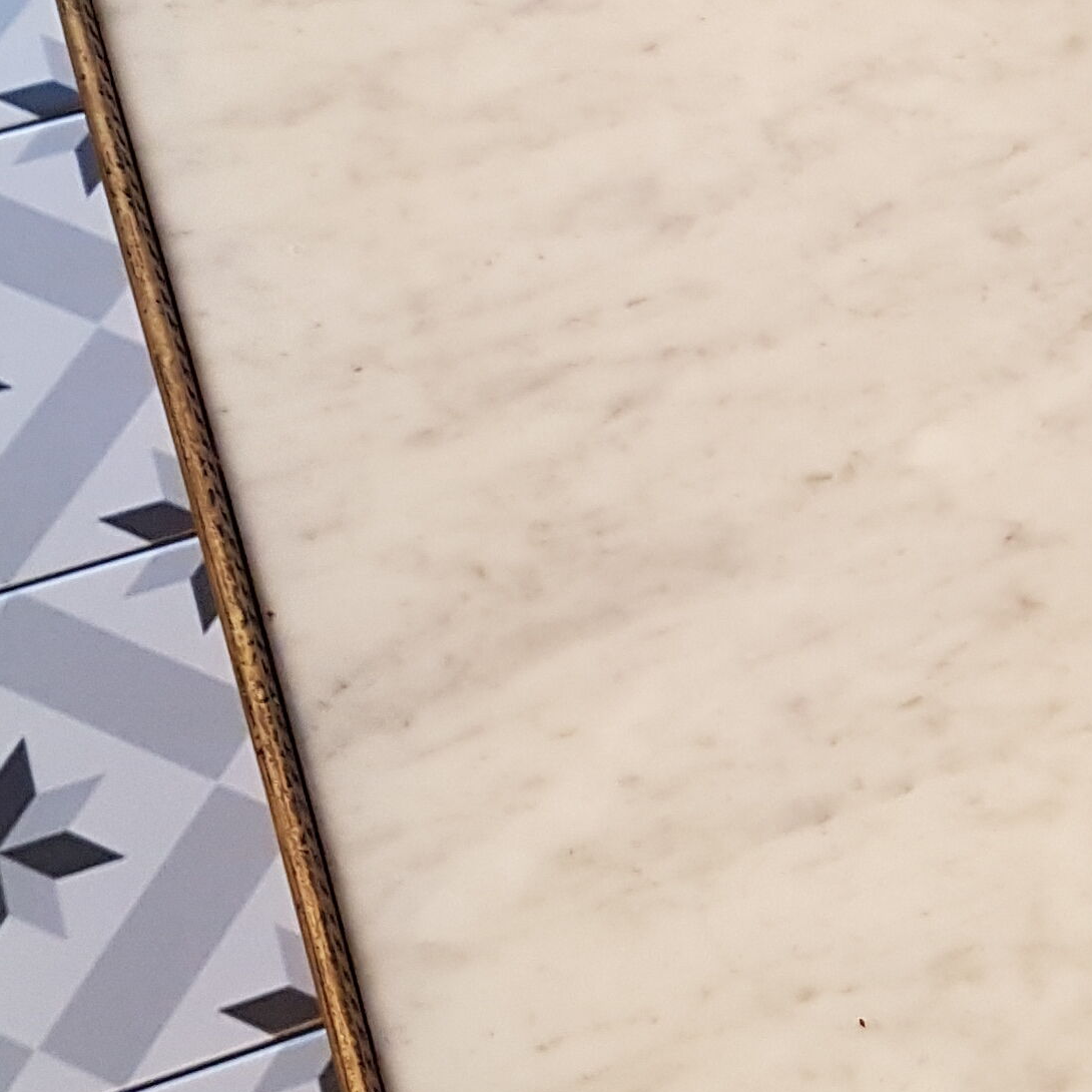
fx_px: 3034
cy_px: 400
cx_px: 1352
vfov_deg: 20.4
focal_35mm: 85
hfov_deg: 19.1
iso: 200
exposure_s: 1/25
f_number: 1.7
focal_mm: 4.2
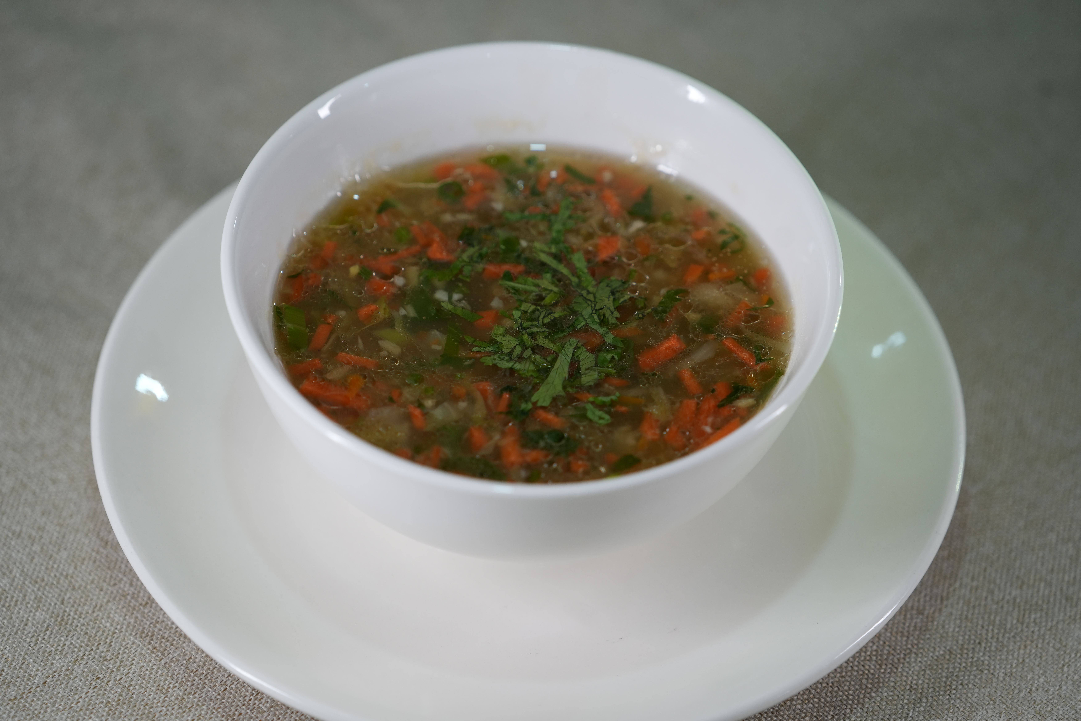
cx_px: 540
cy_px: 360
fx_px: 5465
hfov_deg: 11.3
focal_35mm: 182
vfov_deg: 7.5
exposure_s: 1/200
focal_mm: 182
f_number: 4
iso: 640
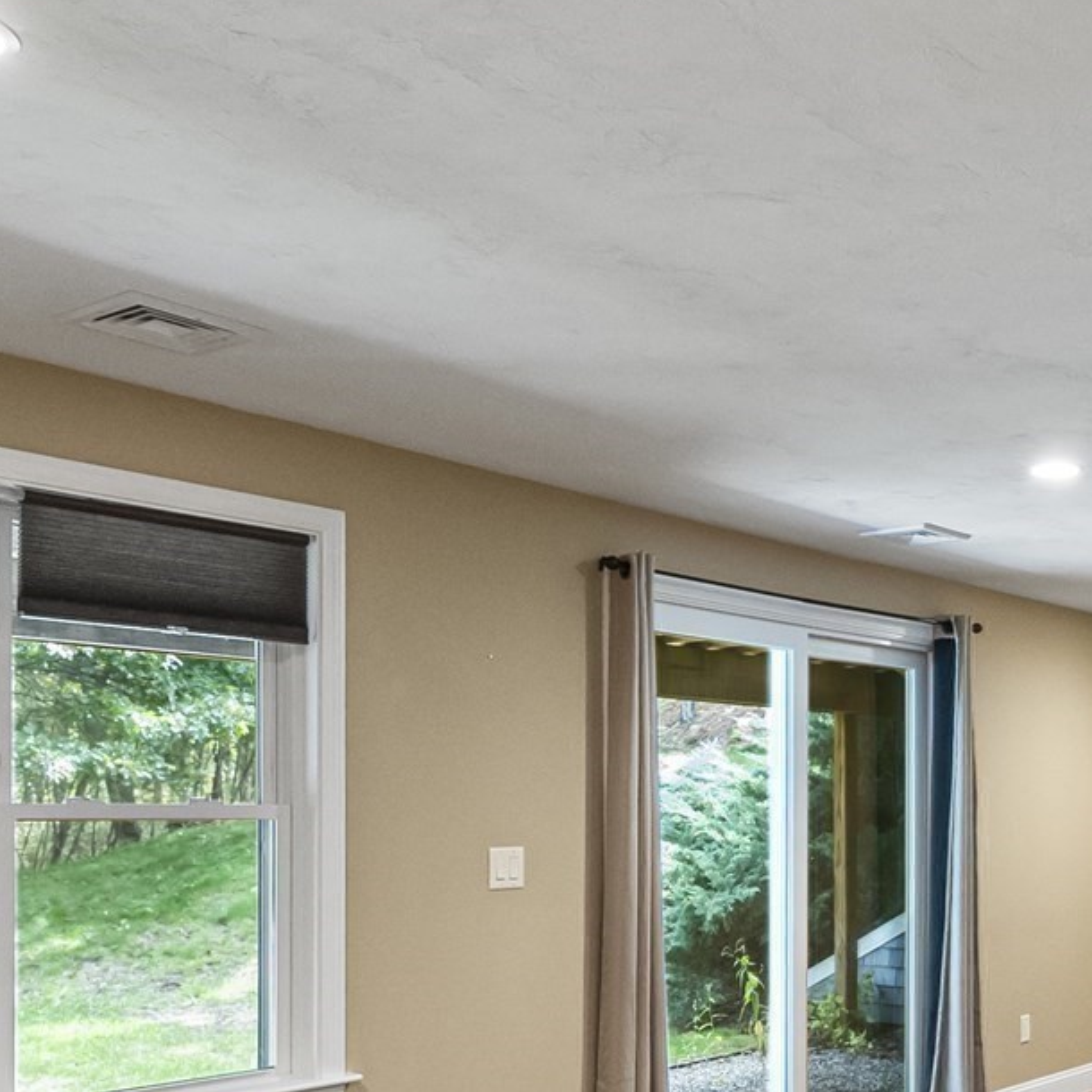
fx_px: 1428
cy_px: 829
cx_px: 992
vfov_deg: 40.6
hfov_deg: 38.8
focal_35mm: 40
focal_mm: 14
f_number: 6.3
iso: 2000
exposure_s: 1/40
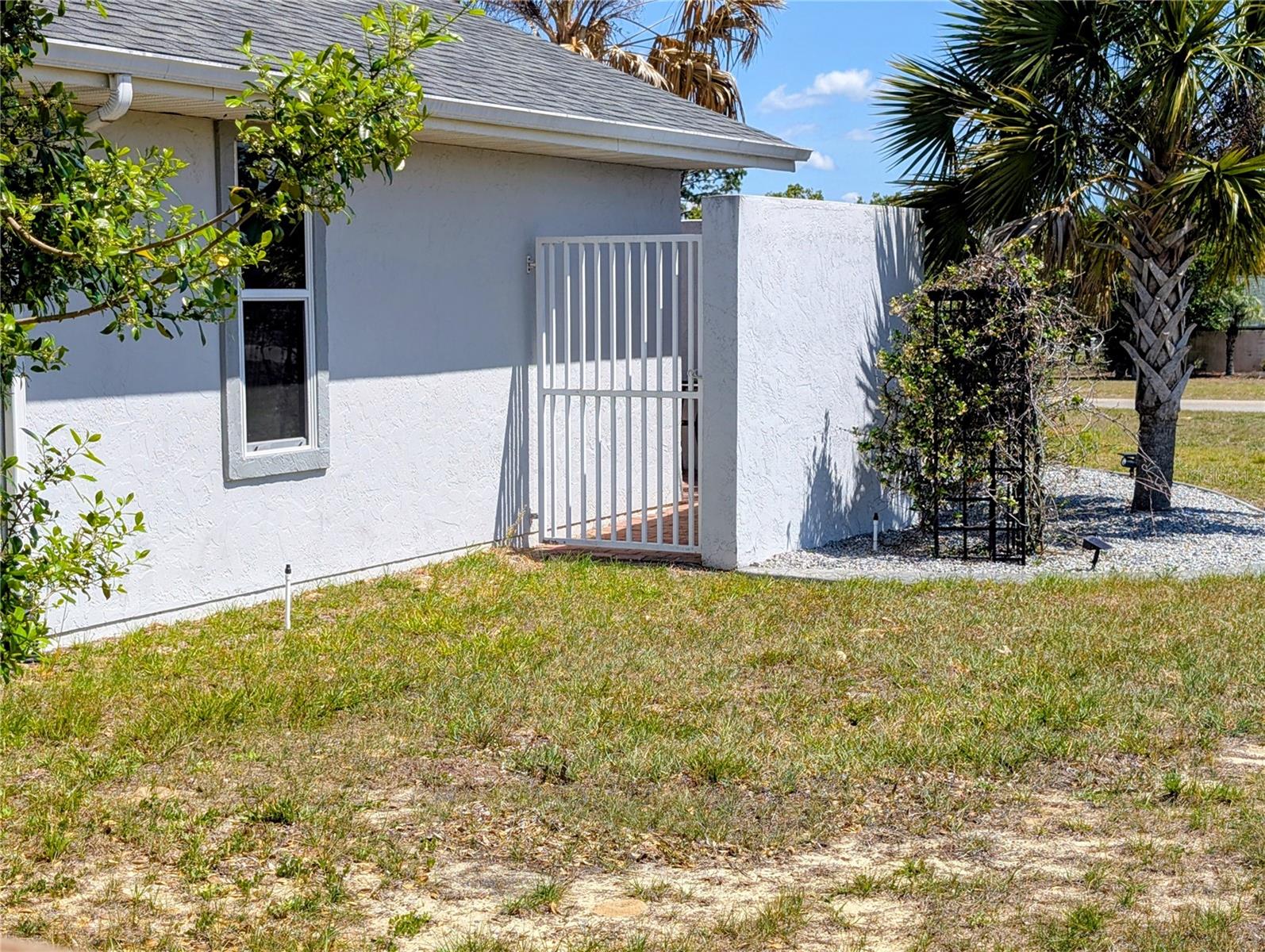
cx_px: 632
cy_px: 476
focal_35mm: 49
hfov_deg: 38.9
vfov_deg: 29.7
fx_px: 1793
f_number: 1.68
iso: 22
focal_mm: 6.9
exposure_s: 1/985
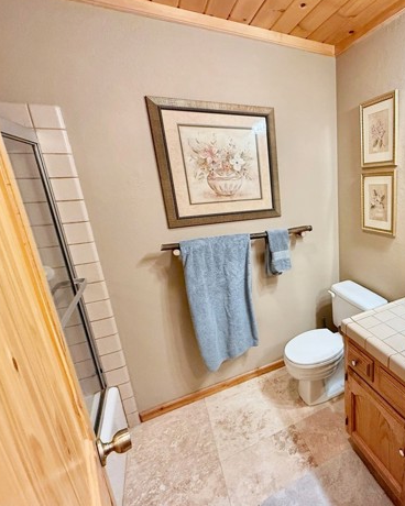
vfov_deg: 83.3
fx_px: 285
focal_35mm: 19
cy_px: 251
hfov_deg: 63.8
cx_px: 331
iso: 400
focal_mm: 2.22
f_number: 2.2
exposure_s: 1/60
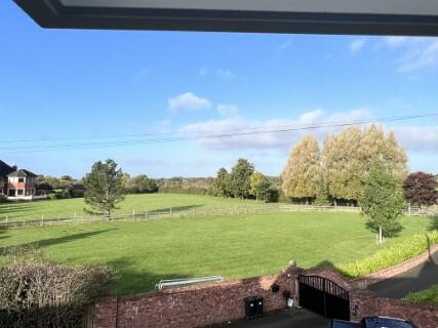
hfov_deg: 67.3
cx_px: 216
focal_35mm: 26
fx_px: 329
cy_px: 141
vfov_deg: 52.9
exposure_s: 1/1488
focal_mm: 1.57
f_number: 1.8
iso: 32
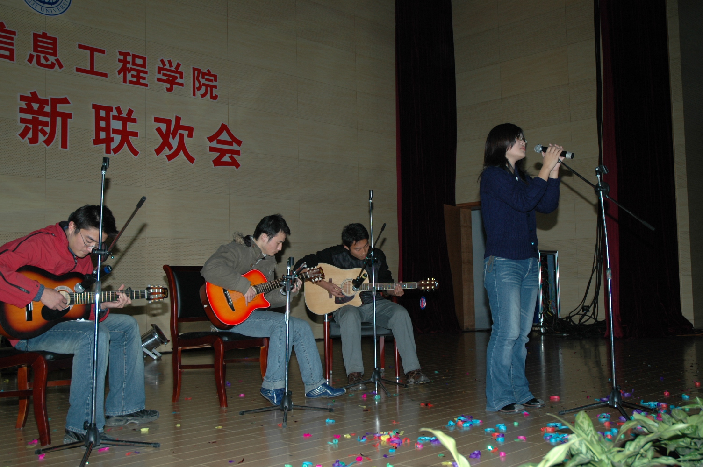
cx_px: 352
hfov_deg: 48.0
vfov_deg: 33.0
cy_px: 234
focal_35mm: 40
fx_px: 790
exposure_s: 1/60
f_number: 4
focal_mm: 27
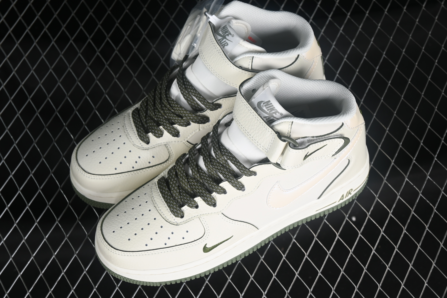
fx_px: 931
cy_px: 149
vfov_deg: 18.2
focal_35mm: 75
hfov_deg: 27.0
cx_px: 224
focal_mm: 50
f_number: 7.1
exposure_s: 1/100
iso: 160
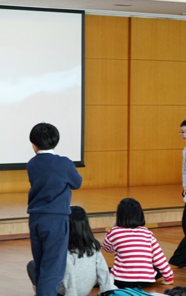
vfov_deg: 14.8
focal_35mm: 141
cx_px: 272
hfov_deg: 9.1
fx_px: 1142
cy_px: 129
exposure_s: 1/160
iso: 1000
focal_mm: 70
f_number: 4
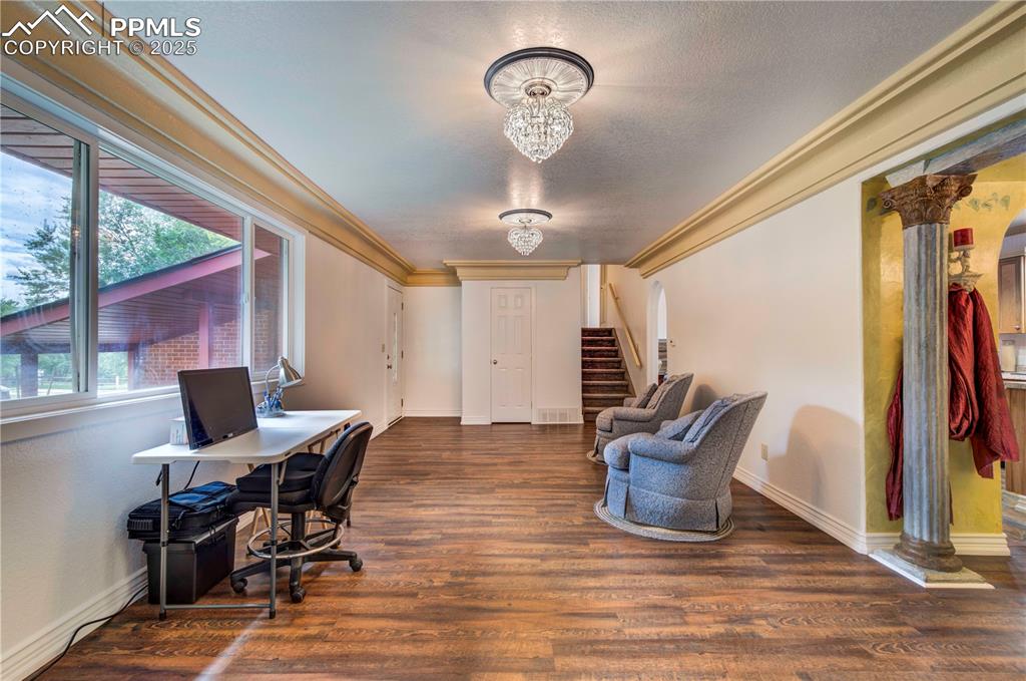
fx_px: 427
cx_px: 513
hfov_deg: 100.5
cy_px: 340
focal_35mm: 15
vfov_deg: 77.1
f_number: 10
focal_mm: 15
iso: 200
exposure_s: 1/4
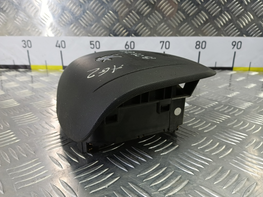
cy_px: 98
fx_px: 175
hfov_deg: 73.9
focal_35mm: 23
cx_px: 132
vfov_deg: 58.9
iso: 164
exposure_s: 1/50
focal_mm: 4.11
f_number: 1.6
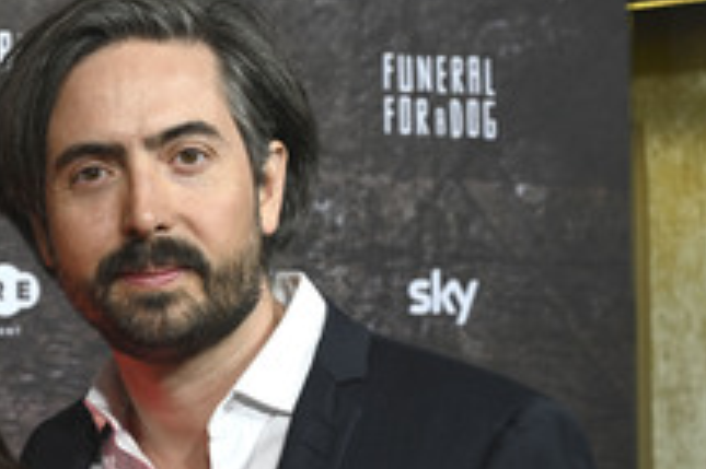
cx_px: -28
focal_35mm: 124
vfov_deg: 11.0
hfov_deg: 16.1
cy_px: 417
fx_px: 2430
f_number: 6.3
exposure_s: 1/200
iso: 400
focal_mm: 59
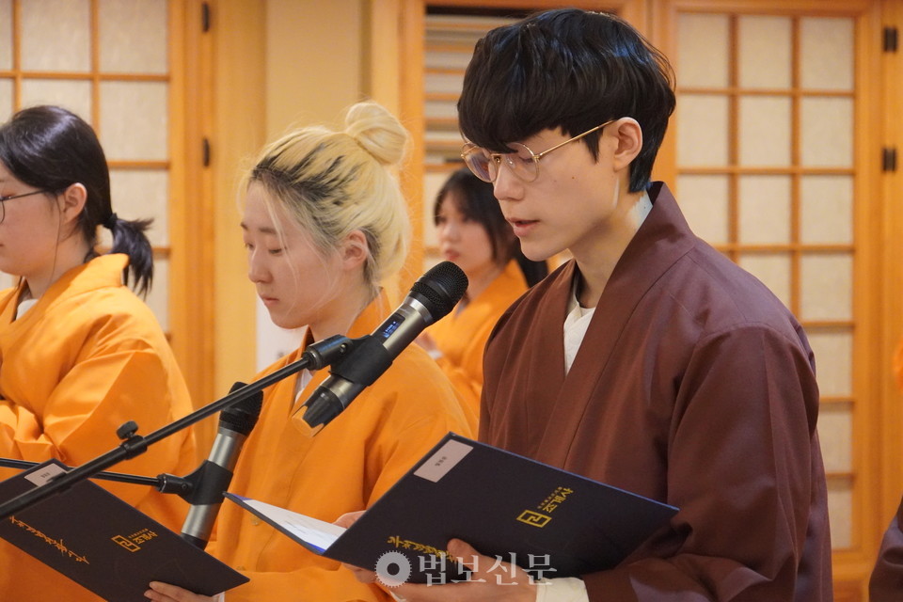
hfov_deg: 15.2
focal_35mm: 135
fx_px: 3386
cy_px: 301
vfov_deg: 10.2
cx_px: 452
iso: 6400
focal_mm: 90
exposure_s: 1/100
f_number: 5.6
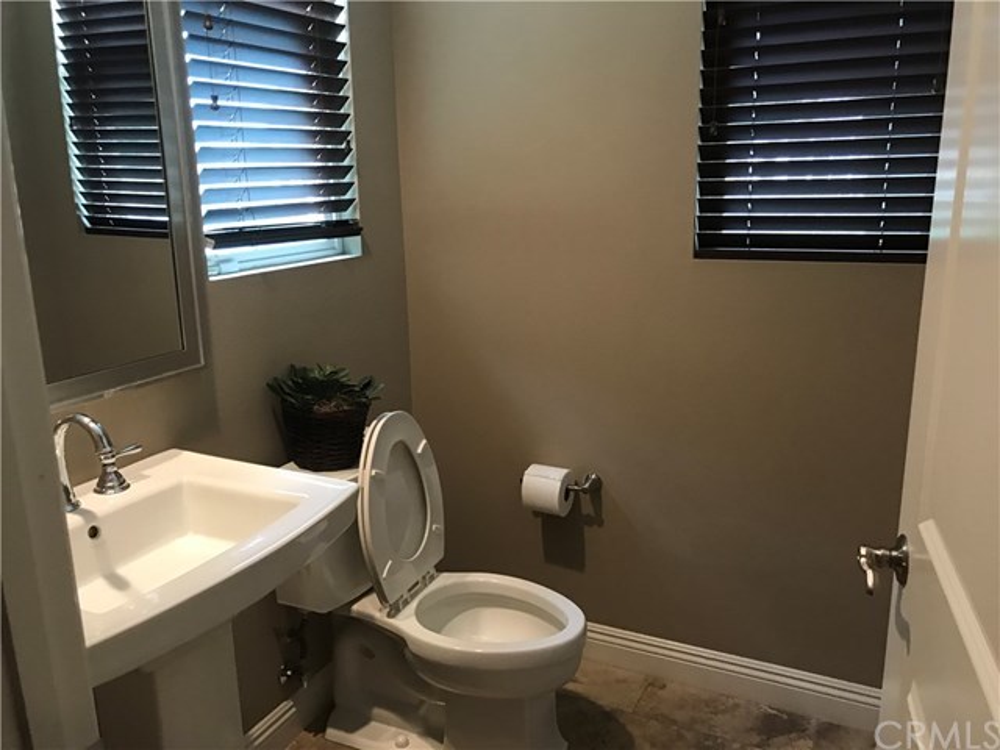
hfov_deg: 63.4
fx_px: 809
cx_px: 500
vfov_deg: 49.7
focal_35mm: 28
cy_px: 375
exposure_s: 1/15
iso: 64
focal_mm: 3.99
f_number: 1.8
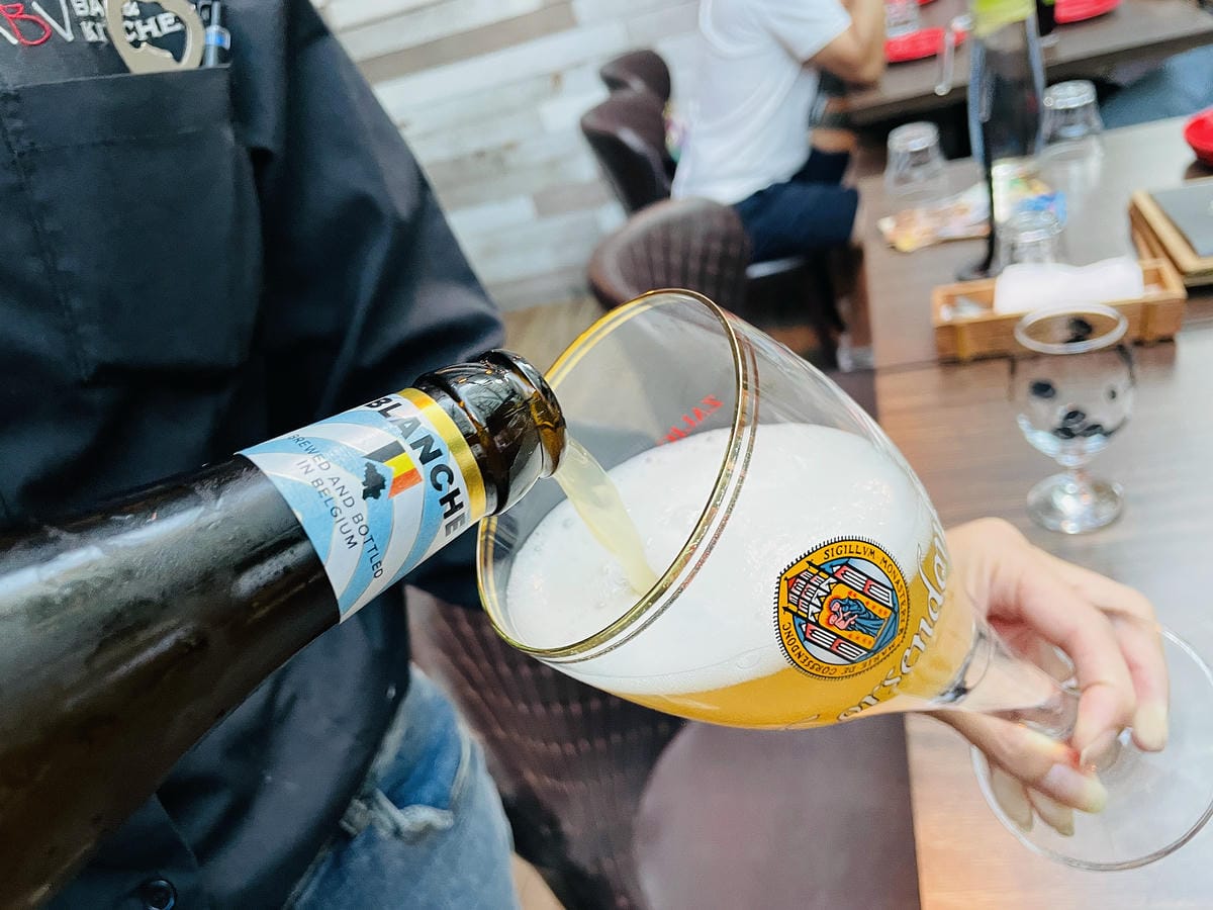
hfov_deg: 67.3
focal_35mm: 26
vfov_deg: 53.1
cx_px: 606
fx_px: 911
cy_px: 455
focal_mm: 4.2
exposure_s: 1/60
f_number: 1.6
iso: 250
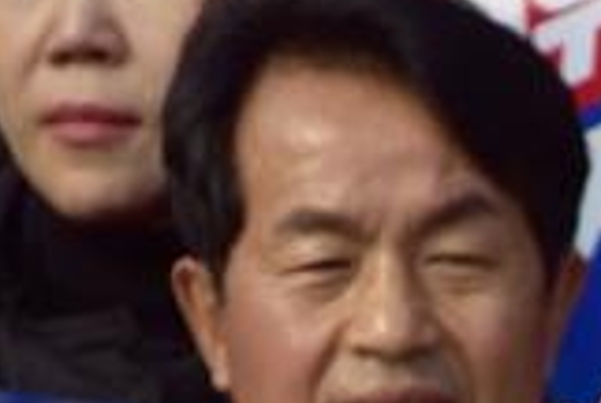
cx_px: 1097
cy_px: 890
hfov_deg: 1.1
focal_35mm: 1905
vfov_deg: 0.7
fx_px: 31861
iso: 100
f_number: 6.3
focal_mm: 200
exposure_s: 1/640
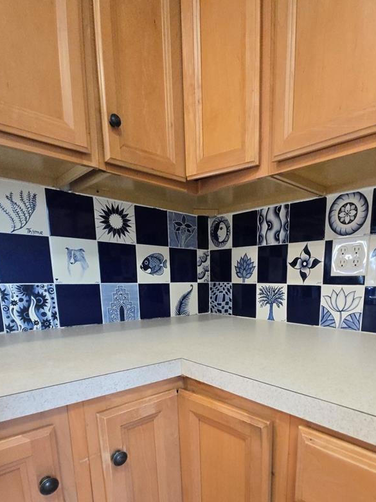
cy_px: 342
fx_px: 290
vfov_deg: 78.6
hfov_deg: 64.8
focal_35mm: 20
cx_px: 240
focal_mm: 1.7
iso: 160
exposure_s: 1/60
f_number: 2.2
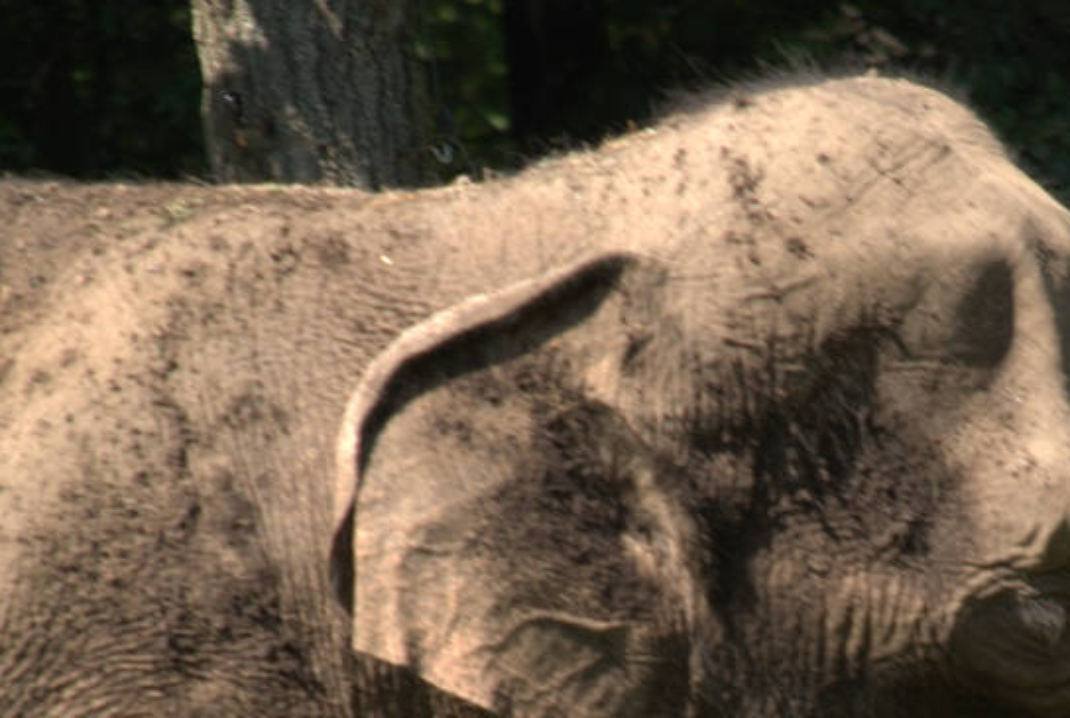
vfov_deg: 1.6
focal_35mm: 882
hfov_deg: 2.3
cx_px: 877
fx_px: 26265
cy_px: 781
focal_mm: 200
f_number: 6.3
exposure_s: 1/125
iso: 160
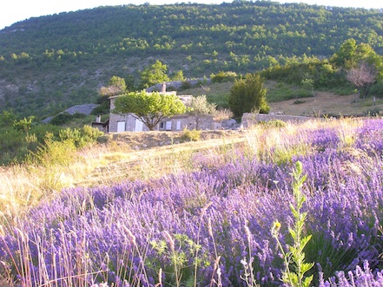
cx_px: 192
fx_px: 553
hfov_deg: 38.2
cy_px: 144
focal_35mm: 50
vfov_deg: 29.1
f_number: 5.6
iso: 71
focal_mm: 8.4
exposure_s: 1/66.4
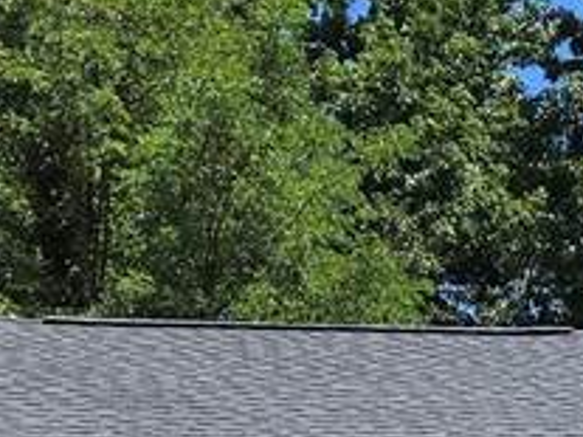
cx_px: 1121
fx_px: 2390
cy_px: 933
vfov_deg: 9.6
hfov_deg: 12.4
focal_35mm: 142
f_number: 1.8
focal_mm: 5.4
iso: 25
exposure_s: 1/1920
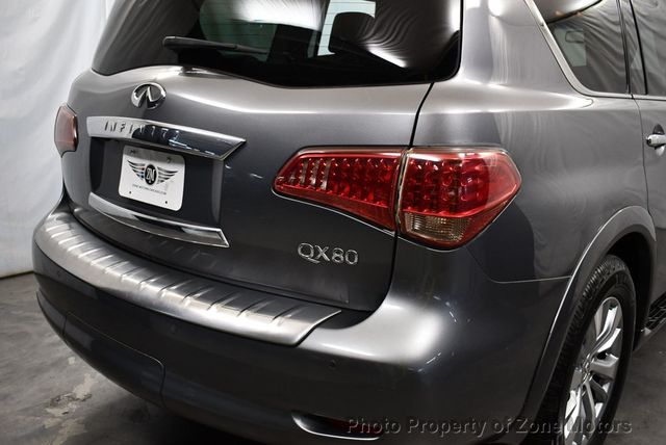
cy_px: 222
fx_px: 667
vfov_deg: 36.9
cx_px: 333
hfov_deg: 53.1
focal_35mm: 36
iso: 1100
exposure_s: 1/125
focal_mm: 18
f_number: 3.5
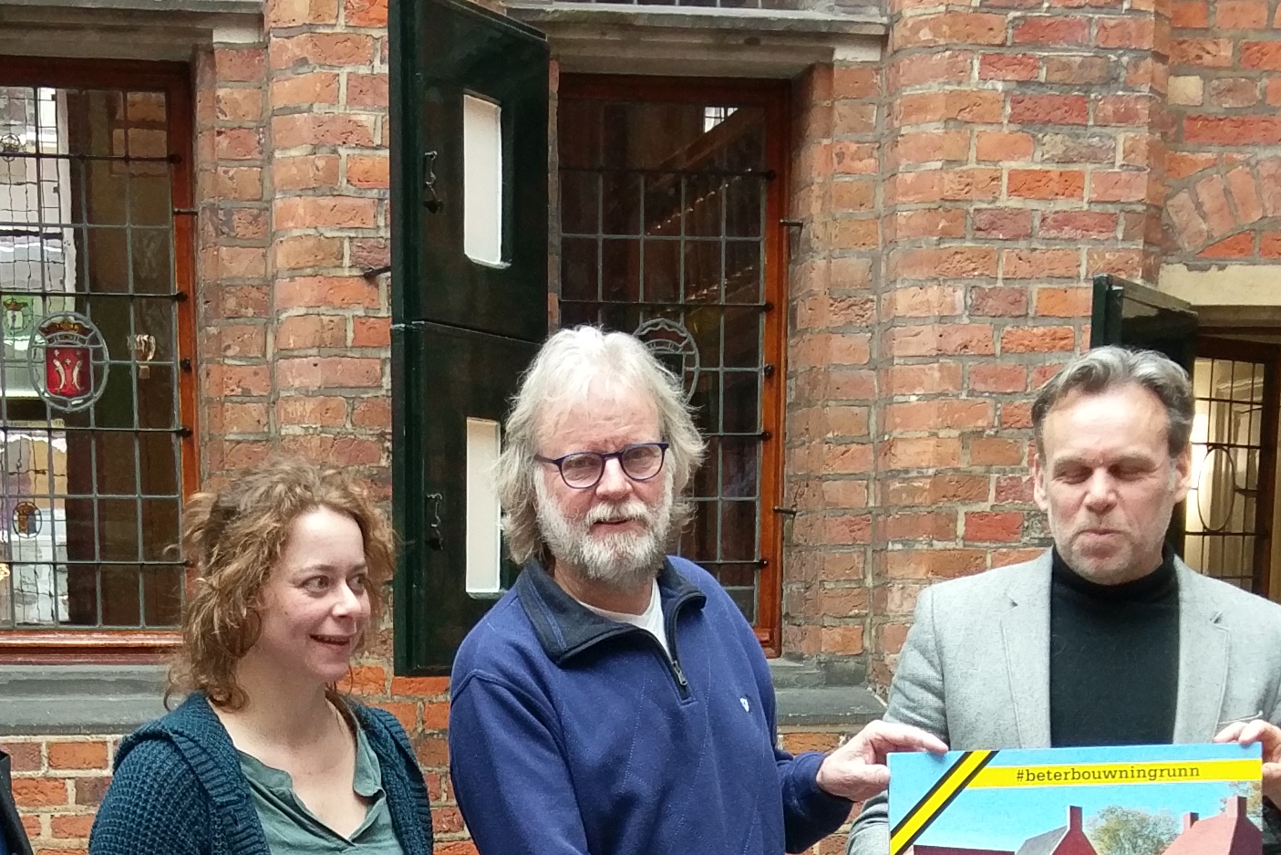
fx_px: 2740
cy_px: 1126
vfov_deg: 16.7
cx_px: 471
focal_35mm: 77
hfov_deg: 26.2
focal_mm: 4.58
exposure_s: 1/33
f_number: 1.8
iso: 250
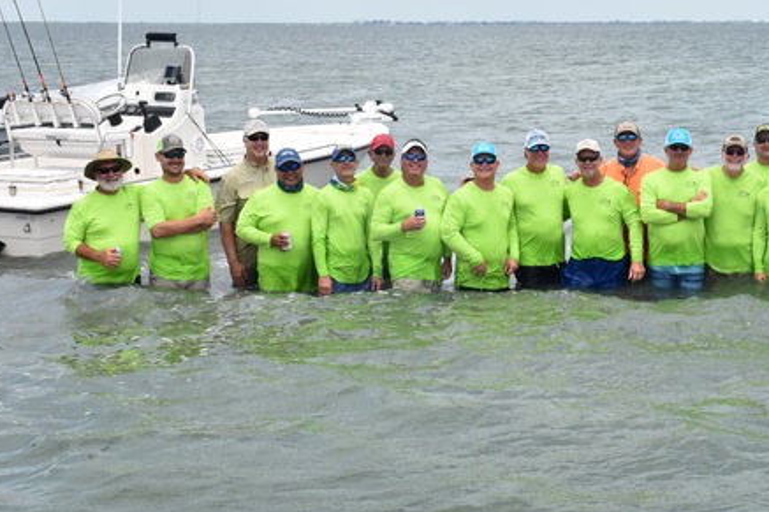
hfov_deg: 23.9
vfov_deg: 16.2
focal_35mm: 84
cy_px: 195
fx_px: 1794
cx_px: 593
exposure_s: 1/400
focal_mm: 34
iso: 200
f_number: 10
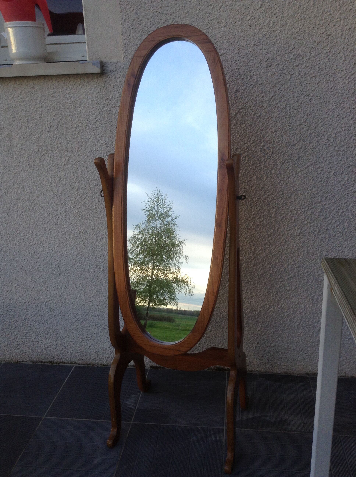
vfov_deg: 55.4
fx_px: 454
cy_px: 238
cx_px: 178
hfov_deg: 42.8
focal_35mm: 33
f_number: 2.4
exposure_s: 1/120
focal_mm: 3.3
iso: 40
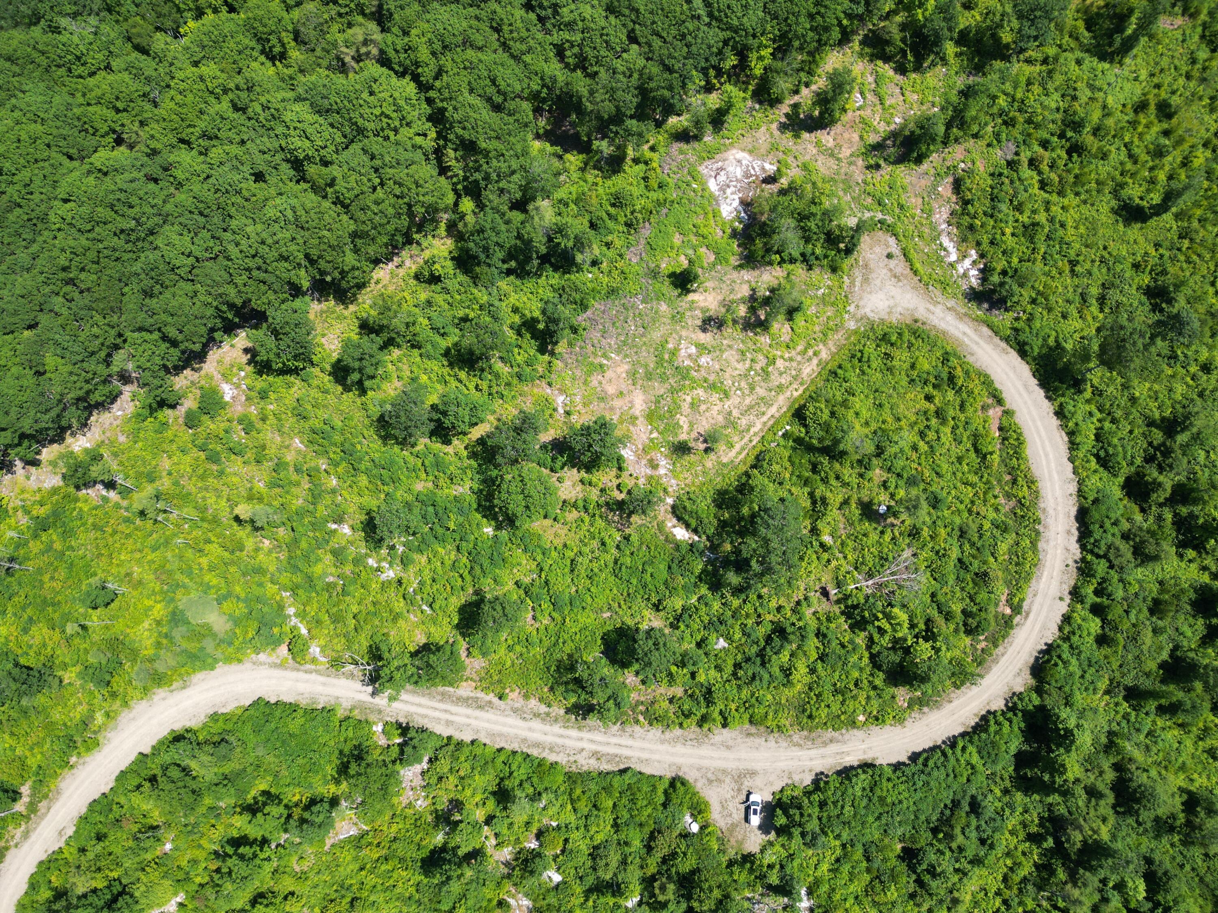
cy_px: 456
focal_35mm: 24
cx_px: 609
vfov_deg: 56.8
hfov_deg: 71.6
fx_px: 844
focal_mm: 6.72
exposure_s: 1/1500
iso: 100
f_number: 1.7
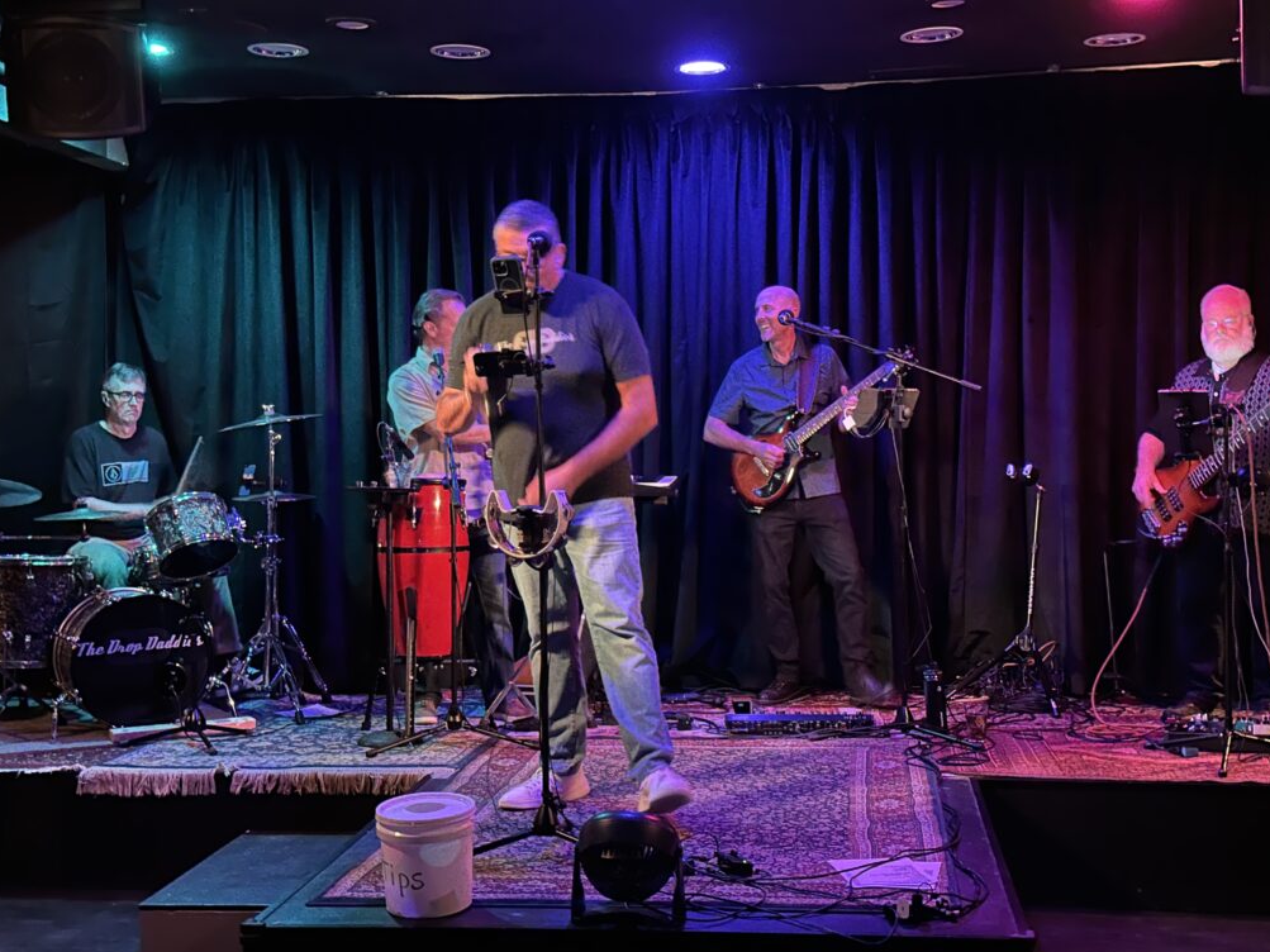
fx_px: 1798
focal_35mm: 49
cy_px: 485
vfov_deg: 29.7
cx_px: 639
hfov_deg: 38.9
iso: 1000
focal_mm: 6.86
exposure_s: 1/15
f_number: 1.78
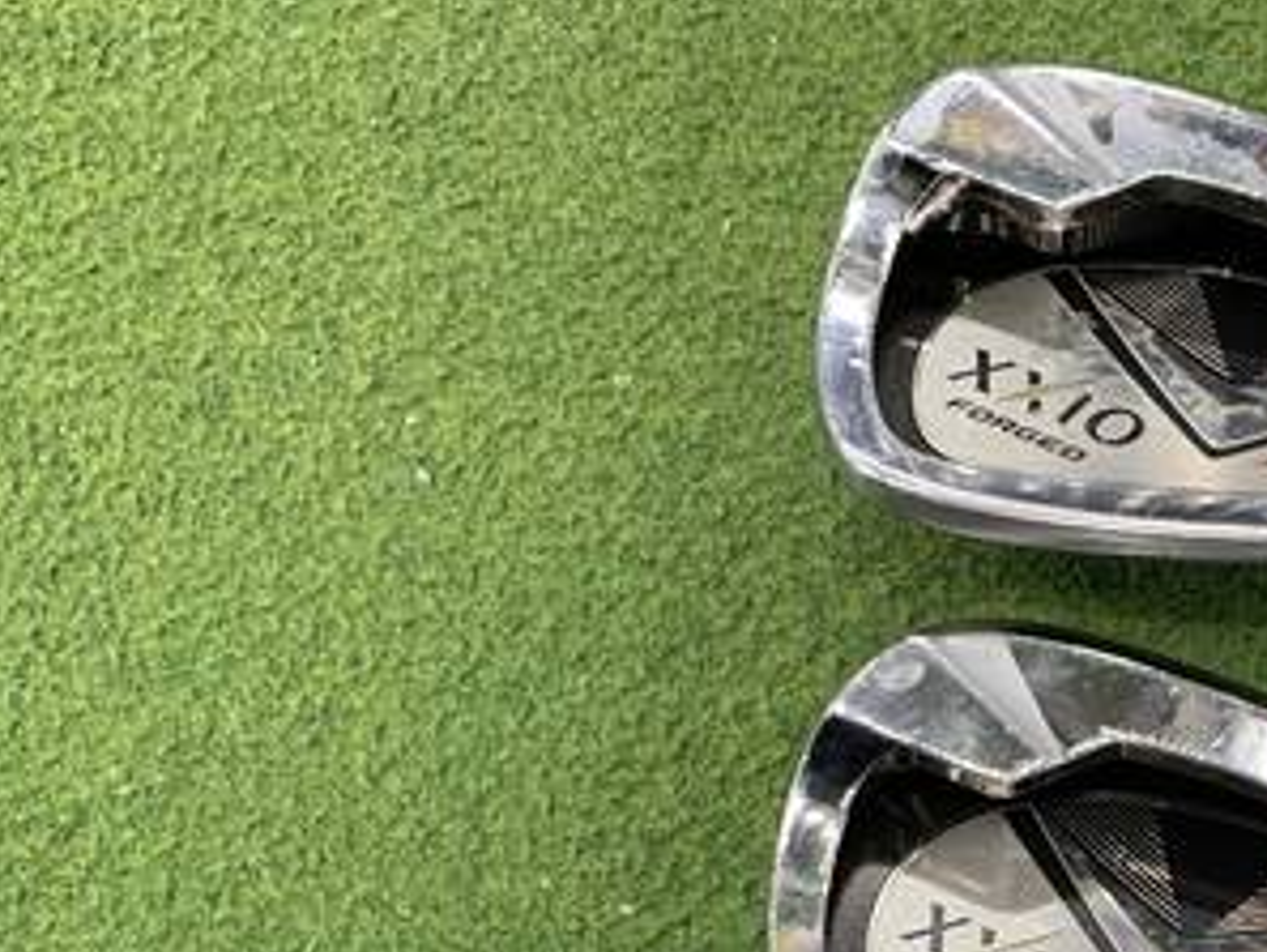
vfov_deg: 25.0
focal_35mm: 56
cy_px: 931
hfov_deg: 32.3
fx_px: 2051
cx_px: 1186
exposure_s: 1/60
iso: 200
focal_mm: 4.25
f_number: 1.8
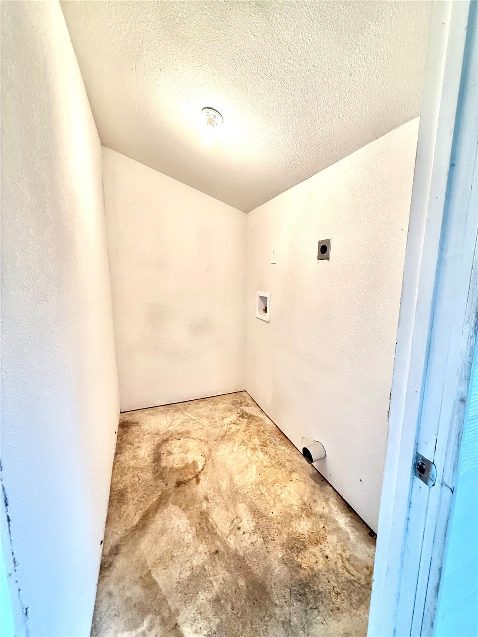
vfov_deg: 102.1
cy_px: 318
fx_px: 258
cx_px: 239
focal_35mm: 14
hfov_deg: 85.7
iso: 250
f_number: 2.2
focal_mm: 2.22
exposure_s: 1/60
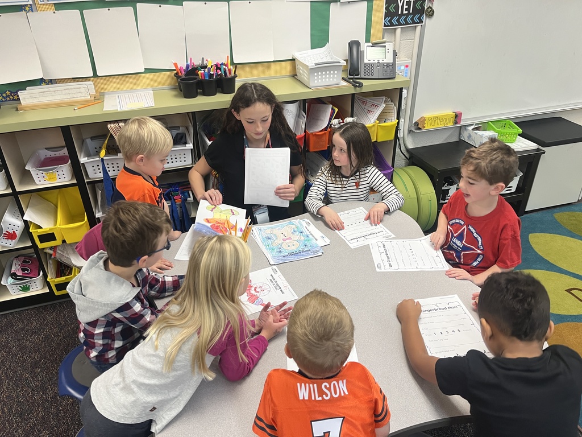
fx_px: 437
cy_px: 218
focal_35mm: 26
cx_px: 291
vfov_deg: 53.1
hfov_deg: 67.3
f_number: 1.6
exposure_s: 1/60
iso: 125
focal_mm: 5.1
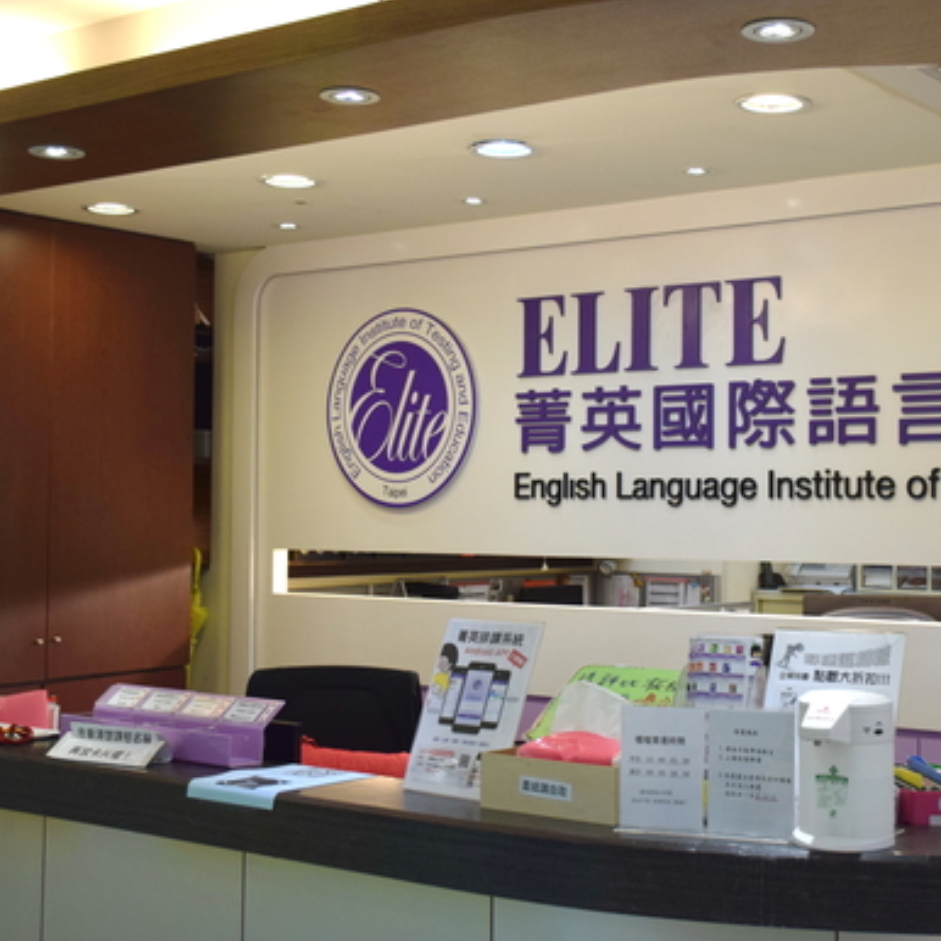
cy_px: 435
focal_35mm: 55
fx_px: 1692
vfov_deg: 31.1
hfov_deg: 31.0
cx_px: 575
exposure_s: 1/160
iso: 800
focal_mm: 26
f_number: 4
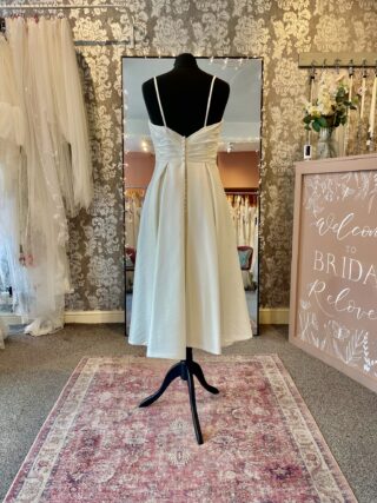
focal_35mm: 25
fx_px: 363
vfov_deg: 69.4
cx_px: 188
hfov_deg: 54.9
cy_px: 252
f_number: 1.6
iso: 80
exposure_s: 1/100
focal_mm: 5.1
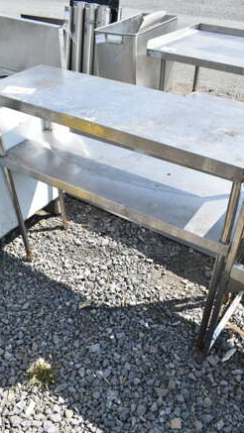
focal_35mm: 31
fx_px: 356
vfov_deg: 62.6
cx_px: 122
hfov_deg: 37.8
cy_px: 228
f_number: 7.1
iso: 100
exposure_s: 1/200
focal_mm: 18
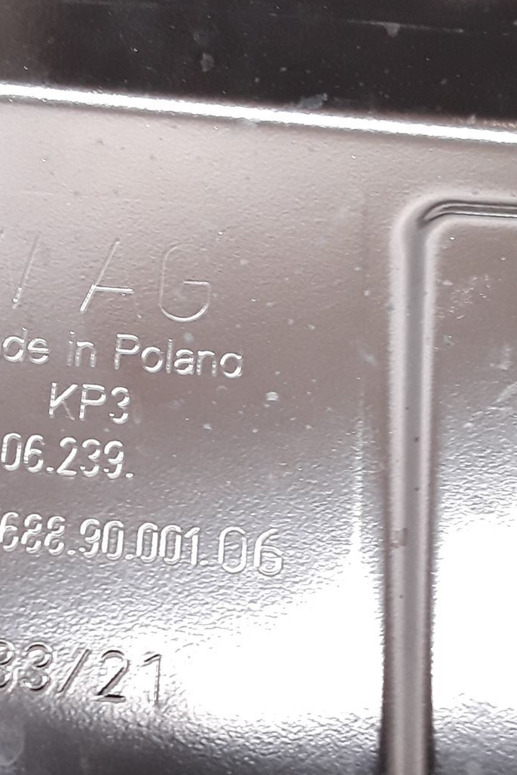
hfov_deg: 23.1
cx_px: 103
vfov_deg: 34.0
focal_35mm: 58
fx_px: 1248
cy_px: 551
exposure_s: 1/20
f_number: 1.9
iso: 100
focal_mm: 2.91
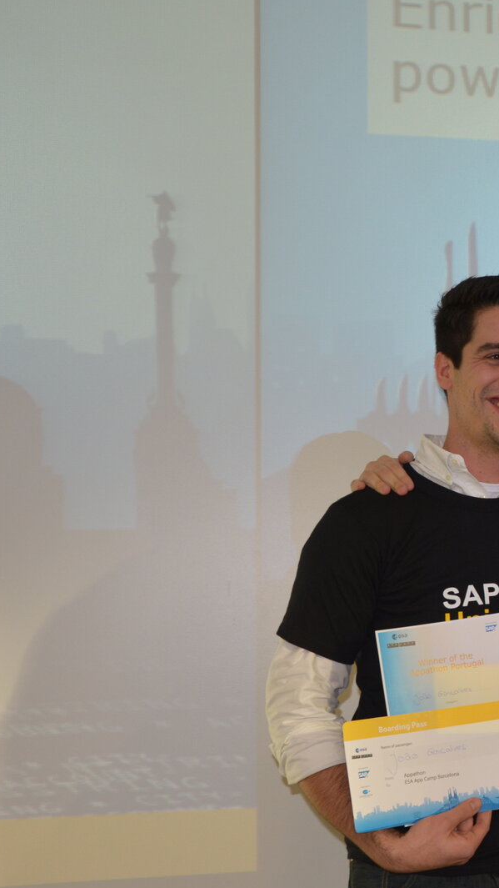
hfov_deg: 16.3
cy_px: 499
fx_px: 1600
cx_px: 738
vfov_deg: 31.0
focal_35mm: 68
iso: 400
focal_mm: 24
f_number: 3.8
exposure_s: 1/60
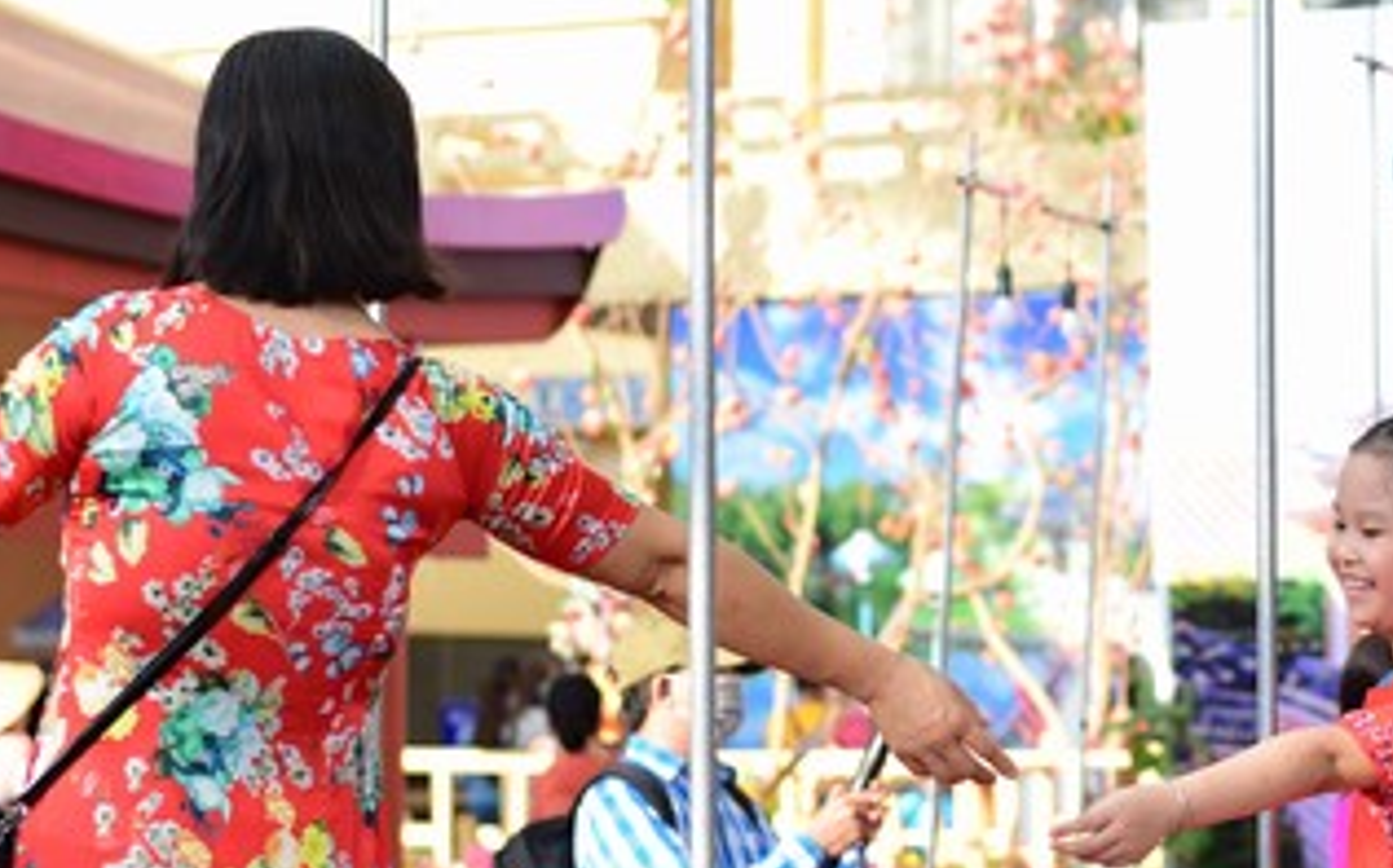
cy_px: 560
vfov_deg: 12.4
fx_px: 3983
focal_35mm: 105
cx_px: 1115
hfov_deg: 19.6
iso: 250
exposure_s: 1/250
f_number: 2.8
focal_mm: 50
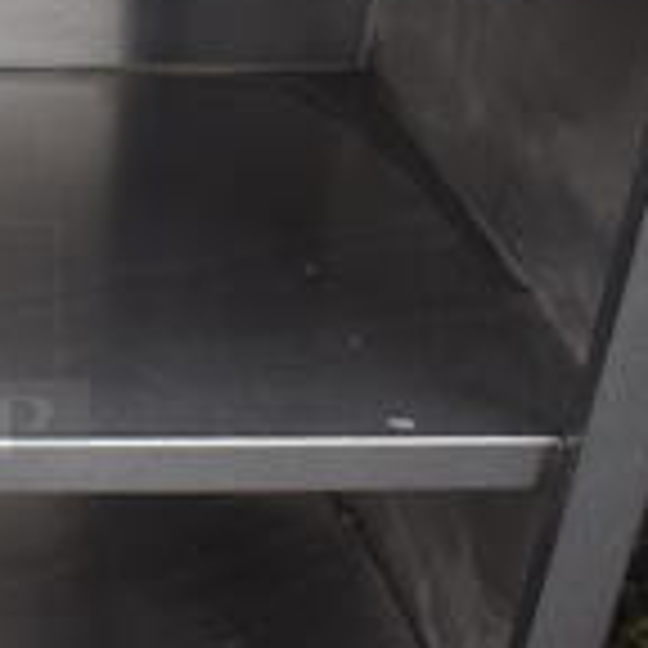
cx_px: -410
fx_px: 2054
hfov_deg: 16.0
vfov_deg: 17.9
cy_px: 238
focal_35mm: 97
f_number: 3.5
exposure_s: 1/250
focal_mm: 18
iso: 500
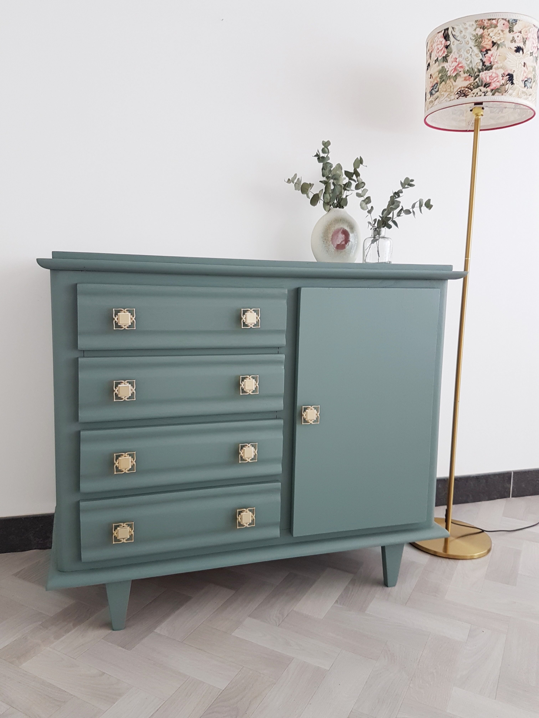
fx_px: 540
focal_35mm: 26
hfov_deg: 53.1
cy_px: 359
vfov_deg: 67.3
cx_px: 270
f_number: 1.7
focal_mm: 4.2
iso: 80
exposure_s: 1/50
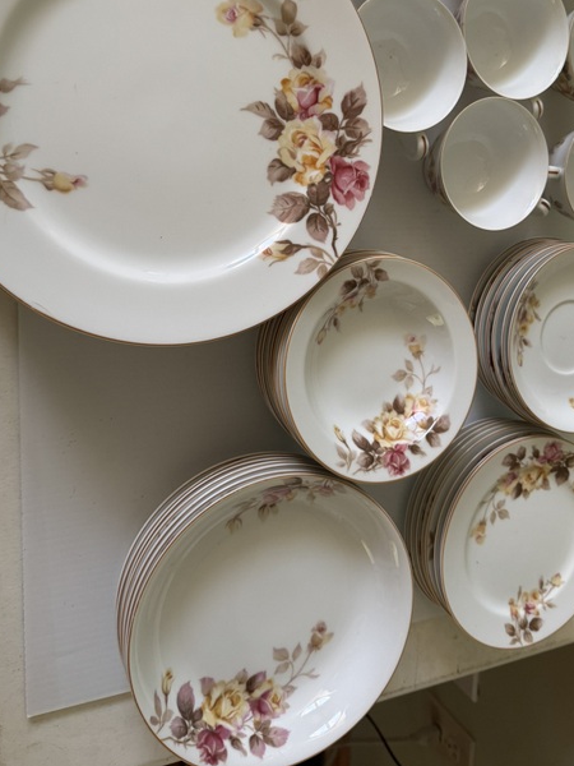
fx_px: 707
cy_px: 285
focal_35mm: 32
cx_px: 329
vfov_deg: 56.1
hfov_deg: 44.0
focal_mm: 6.76
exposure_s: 1/60
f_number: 1.78
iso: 250
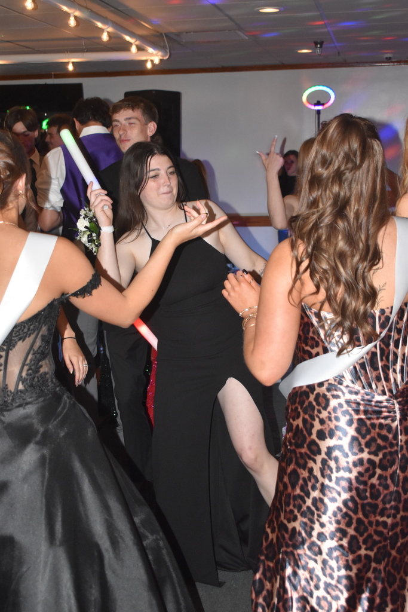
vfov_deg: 35.0
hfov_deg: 23.8
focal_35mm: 57
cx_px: 204
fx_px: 969
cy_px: 306
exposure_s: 1/60
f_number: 4.8
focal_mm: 38
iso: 1600
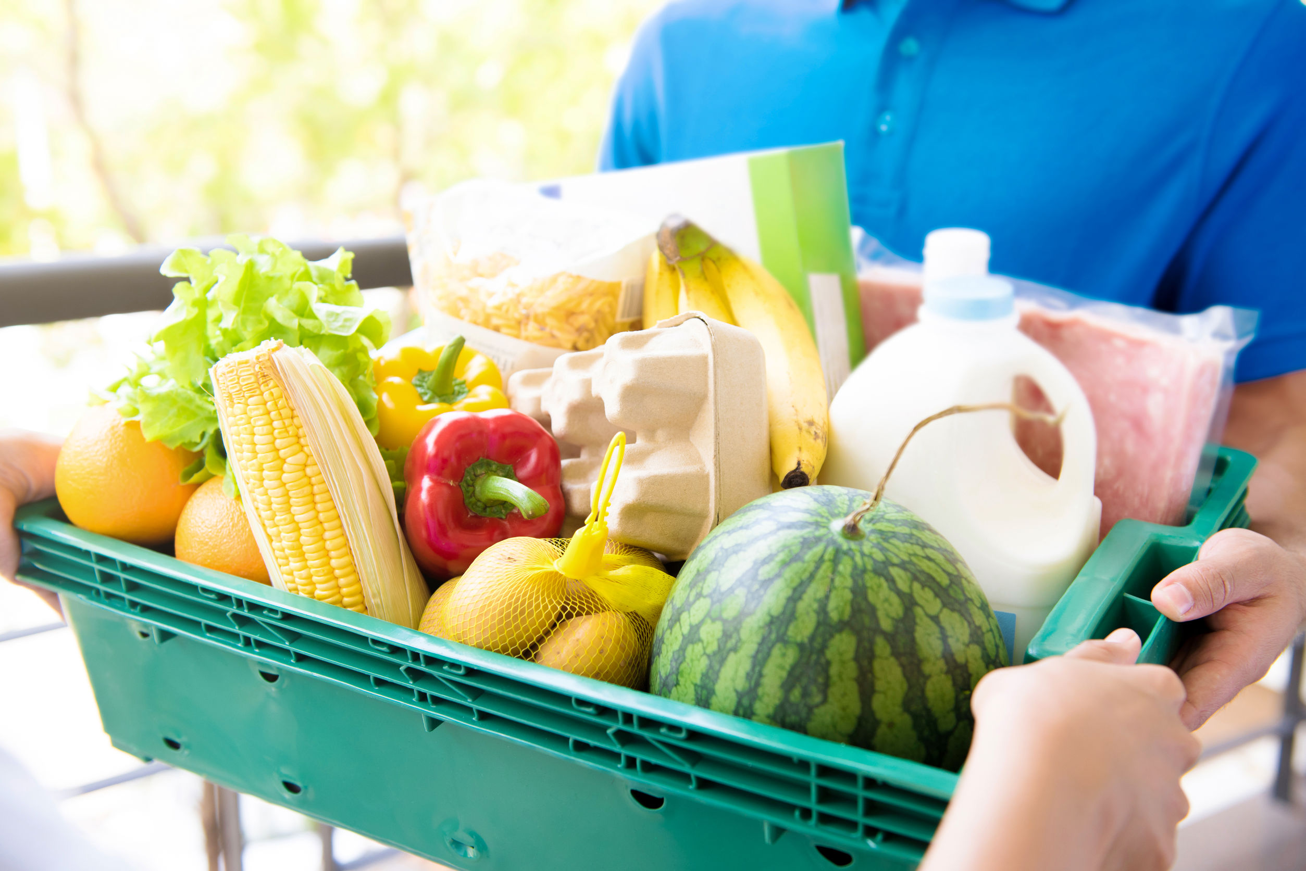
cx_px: 653
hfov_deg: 46.4
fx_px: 1524
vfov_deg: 31.9
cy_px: 436
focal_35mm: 42
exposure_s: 1/125
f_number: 3.5
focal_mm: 42
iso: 250
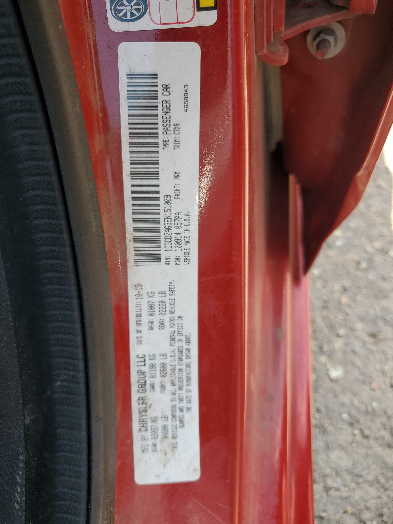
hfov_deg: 53.1
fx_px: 394
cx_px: 196
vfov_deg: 67.3
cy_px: 262
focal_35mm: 26
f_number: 1.5
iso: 50
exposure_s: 1/323
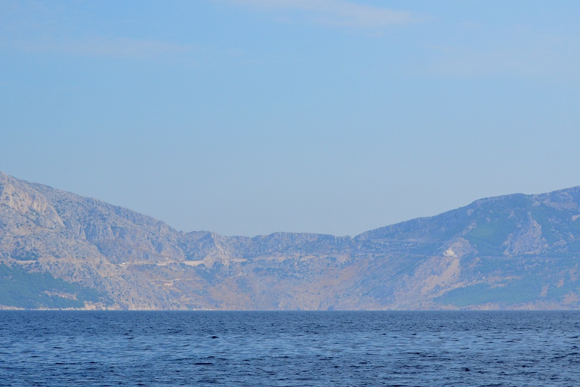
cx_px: 289
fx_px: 1861
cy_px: 190
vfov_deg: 11.9
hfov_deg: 17.7
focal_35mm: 116
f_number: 5.6
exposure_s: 1/2500
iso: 400
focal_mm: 75
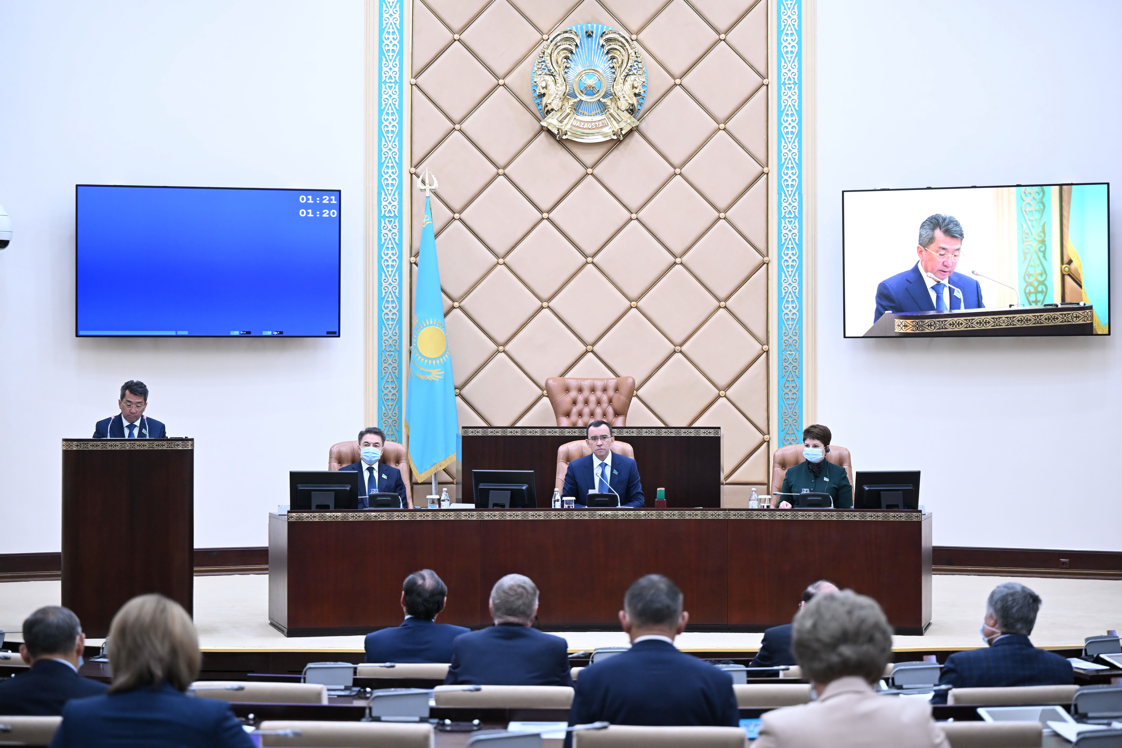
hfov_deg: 28.8
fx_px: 2181
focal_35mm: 70
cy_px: 374
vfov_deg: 19.5
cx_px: 561
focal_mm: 70
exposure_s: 1/200
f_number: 2.8
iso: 2000
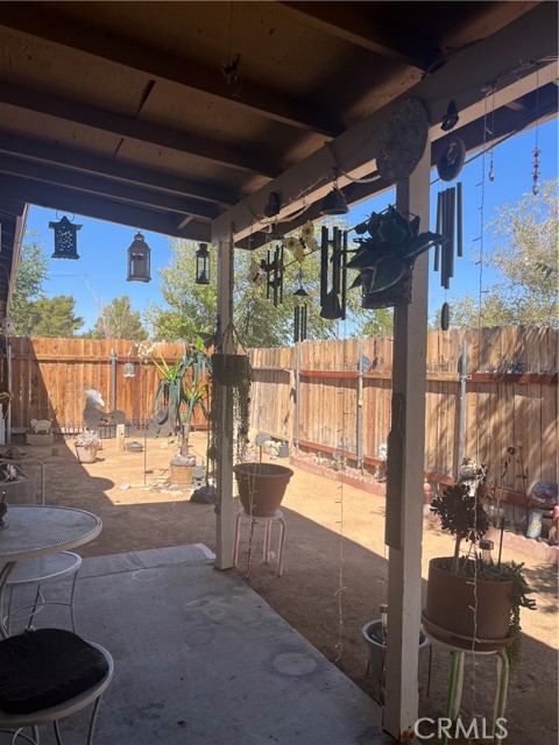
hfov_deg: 53.1
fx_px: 560
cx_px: 280
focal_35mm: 26
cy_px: 372
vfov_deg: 67.3
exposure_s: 1/1776
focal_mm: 5.1
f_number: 1.6
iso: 50
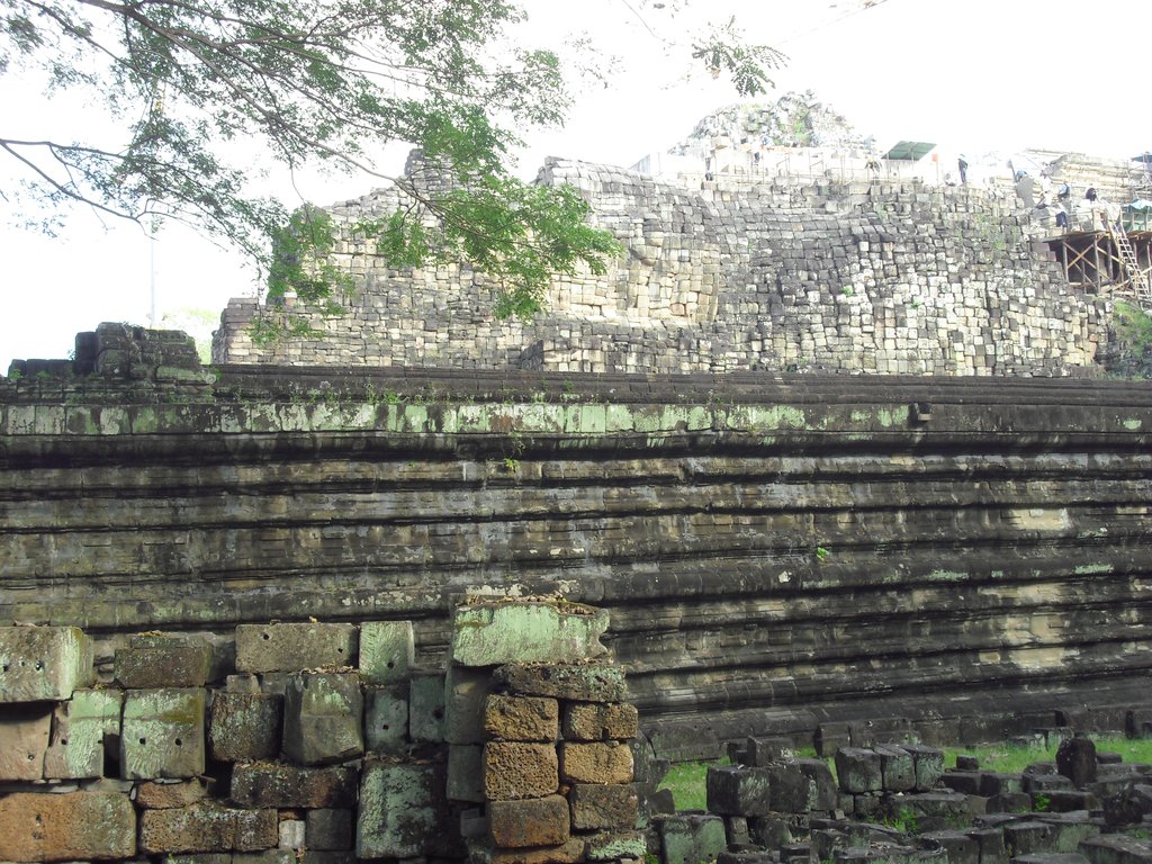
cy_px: 432
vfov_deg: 31.5
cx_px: 576
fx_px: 1531
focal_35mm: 46
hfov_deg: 41.2
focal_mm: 7.6
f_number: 3.1
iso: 100
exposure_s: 1/100
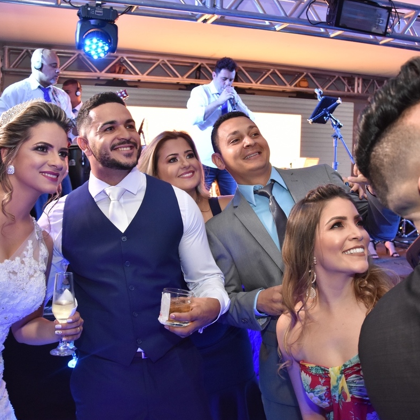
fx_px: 480
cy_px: 210
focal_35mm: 35
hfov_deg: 47.1
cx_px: 232
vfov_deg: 47.2
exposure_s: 1/80
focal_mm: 18
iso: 1600
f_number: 4
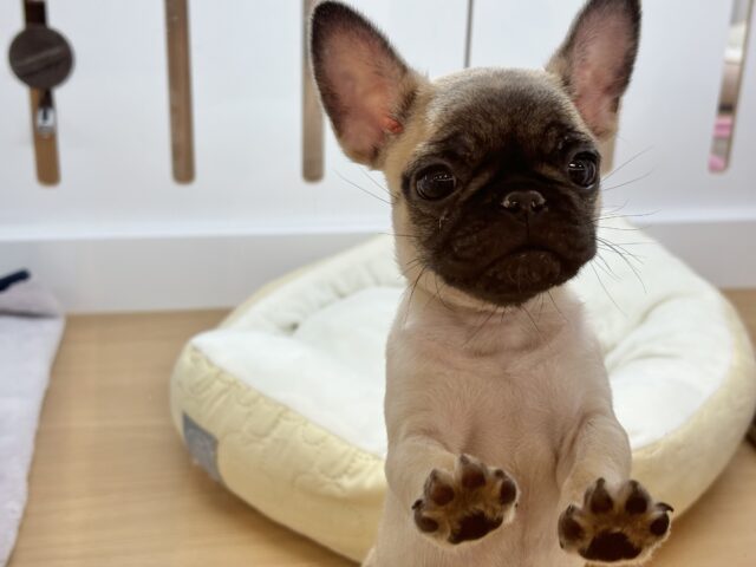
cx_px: 378
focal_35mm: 52
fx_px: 1136
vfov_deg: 28.0
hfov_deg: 36.8
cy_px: 284
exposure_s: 1/100
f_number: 1.6
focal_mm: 5.96
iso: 50
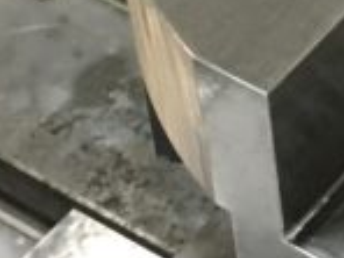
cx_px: 574
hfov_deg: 9.5
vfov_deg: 7.3
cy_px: -33
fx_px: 1997
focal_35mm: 201
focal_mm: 4.15
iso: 200
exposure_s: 1/20
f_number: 2.2
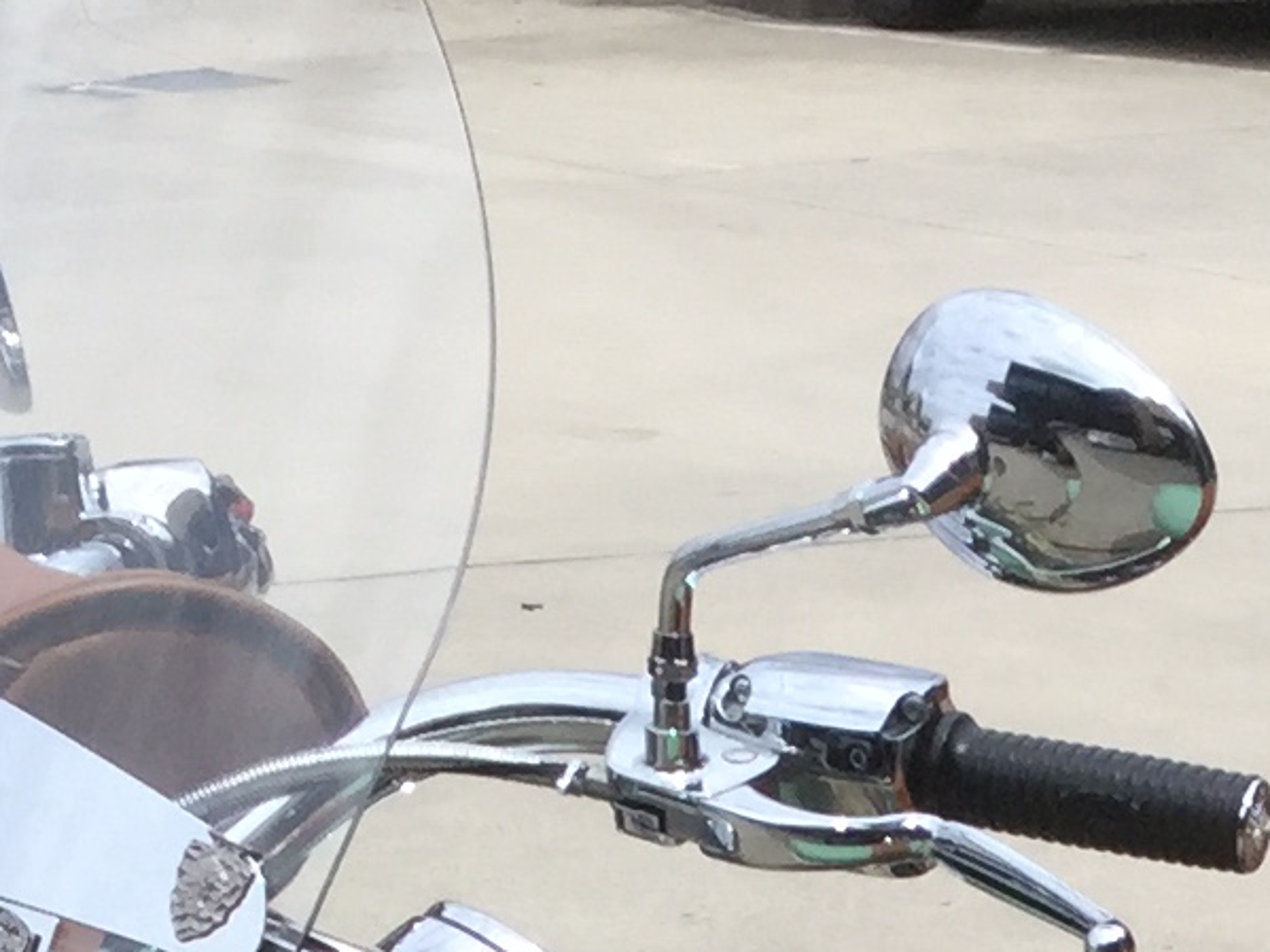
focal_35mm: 169
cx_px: 1694
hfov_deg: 11.4
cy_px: 2245
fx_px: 6199
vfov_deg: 8.1
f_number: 2.4
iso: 25
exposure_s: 1/1199
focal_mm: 3.3
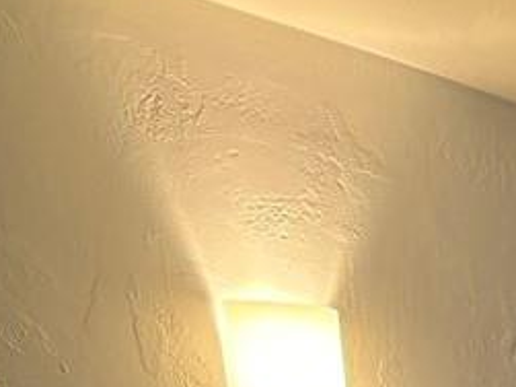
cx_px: 1587
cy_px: 1147
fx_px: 2473
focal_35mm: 166
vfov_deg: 7.8
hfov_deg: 9.3
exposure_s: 1/60
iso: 125
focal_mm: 5.96
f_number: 1.6
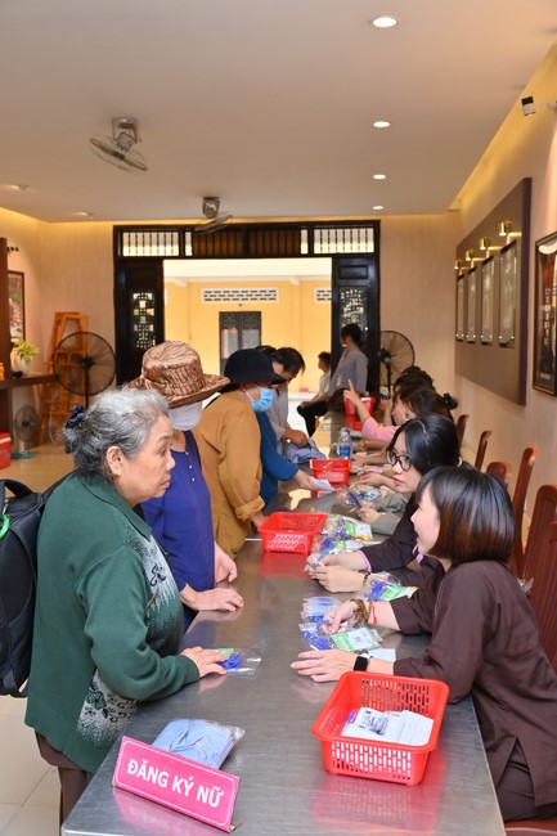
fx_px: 813
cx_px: 278
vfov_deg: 54.4
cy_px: 418
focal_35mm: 35
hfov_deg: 37.8
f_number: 6.3
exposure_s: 1/125
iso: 1250
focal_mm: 35
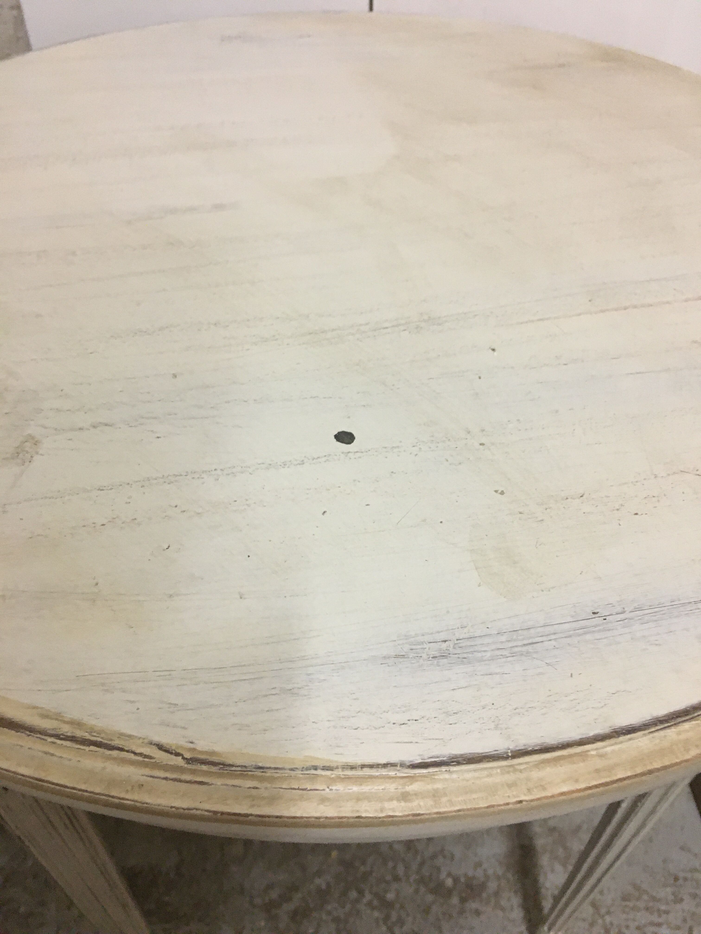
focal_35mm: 29
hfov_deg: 48.2
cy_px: 467
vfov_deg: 61.7
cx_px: 350
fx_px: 783
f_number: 2.2
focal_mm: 4.15
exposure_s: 1/33
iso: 200
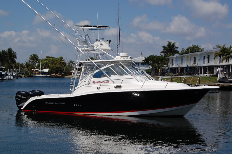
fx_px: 435
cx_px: 116
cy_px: 77
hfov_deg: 29.9
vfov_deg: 20.1
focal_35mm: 68
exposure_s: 1/500
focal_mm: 45
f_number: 11
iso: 200
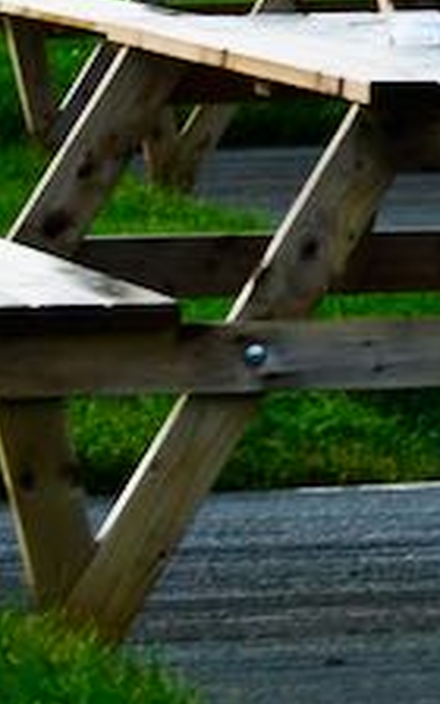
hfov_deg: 2.8
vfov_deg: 4.5
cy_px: -321
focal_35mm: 466
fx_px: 8941
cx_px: 918
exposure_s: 1/250
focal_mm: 62
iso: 800
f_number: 4.8
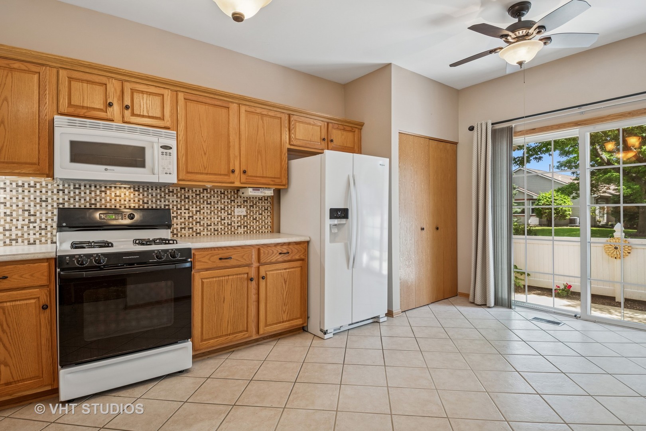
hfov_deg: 90.0
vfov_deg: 67.4
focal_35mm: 18
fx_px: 323
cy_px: 216
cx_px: 323
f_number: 8
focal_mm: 12
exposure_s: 1/10
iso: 250
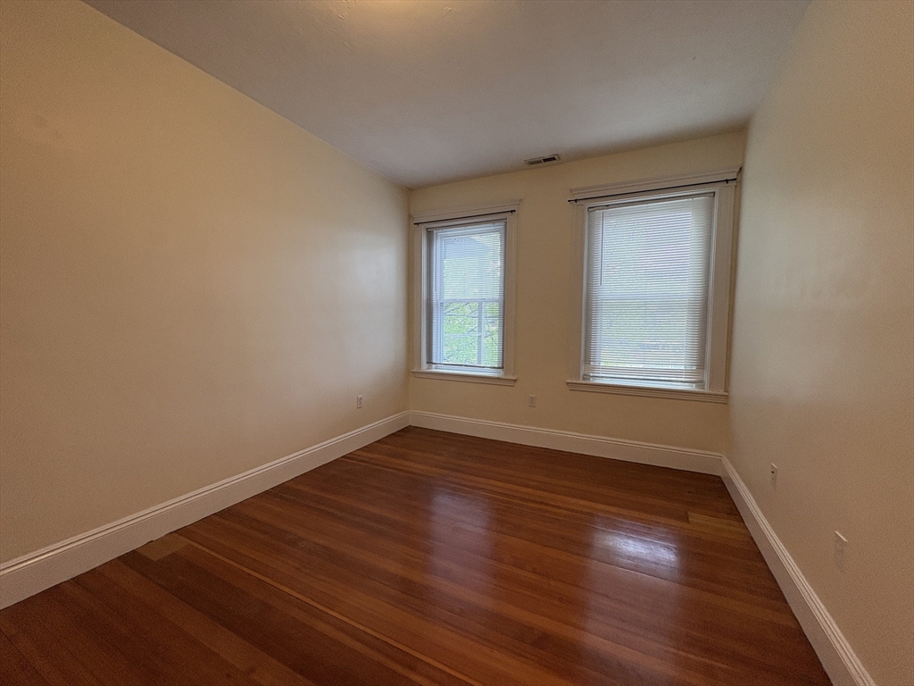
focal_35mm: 14
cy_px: 343
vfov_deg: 85.7
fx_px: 370
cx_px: 457
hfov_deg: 102.1
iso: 200
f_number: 2.2
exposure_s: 1/120
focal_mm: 2.22
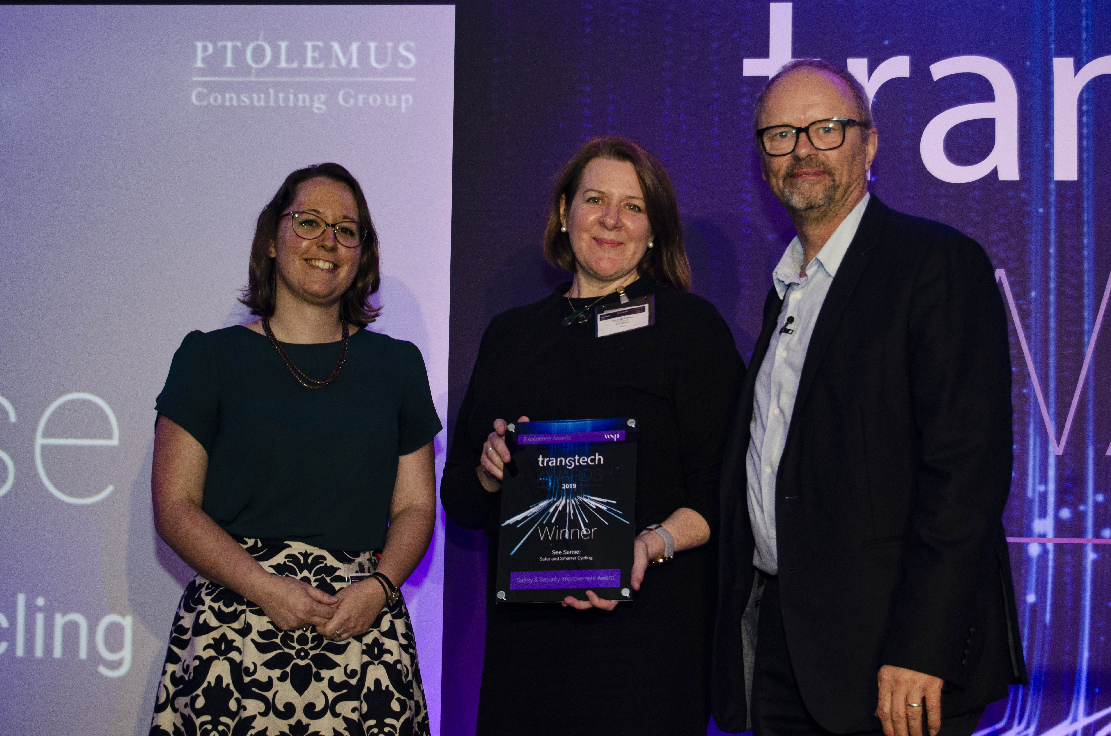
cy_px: 368
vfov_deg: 18.1
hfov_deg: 27.0
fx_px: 2310
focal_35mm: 75
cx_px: 556
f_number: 6.7
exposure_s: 1/90
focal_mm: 50
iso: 560
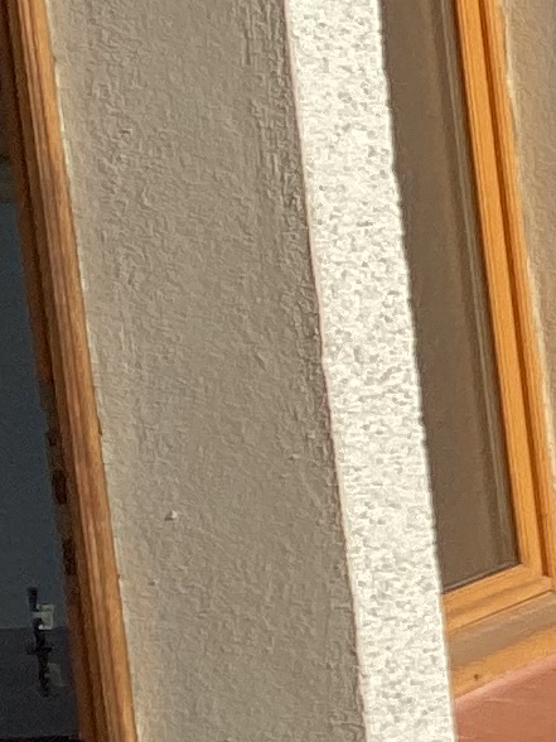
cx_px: 1807
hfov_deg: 7.4
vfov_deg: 11.4
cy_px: 604
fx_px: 3684
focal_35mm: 172
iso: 25
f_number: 2.4
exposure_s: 1/1664
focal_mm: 3.3
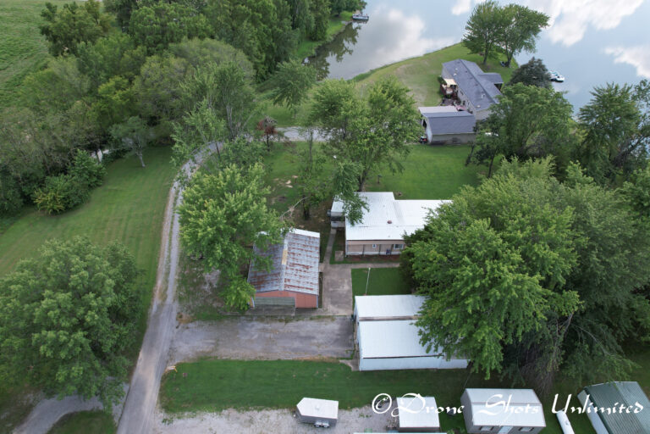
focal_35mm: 22
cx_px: 325
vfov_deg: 57.2
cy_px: 217
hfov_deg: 78.6
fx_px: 397
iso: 130
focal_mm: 8.38
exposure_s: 1/640
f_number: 2.8
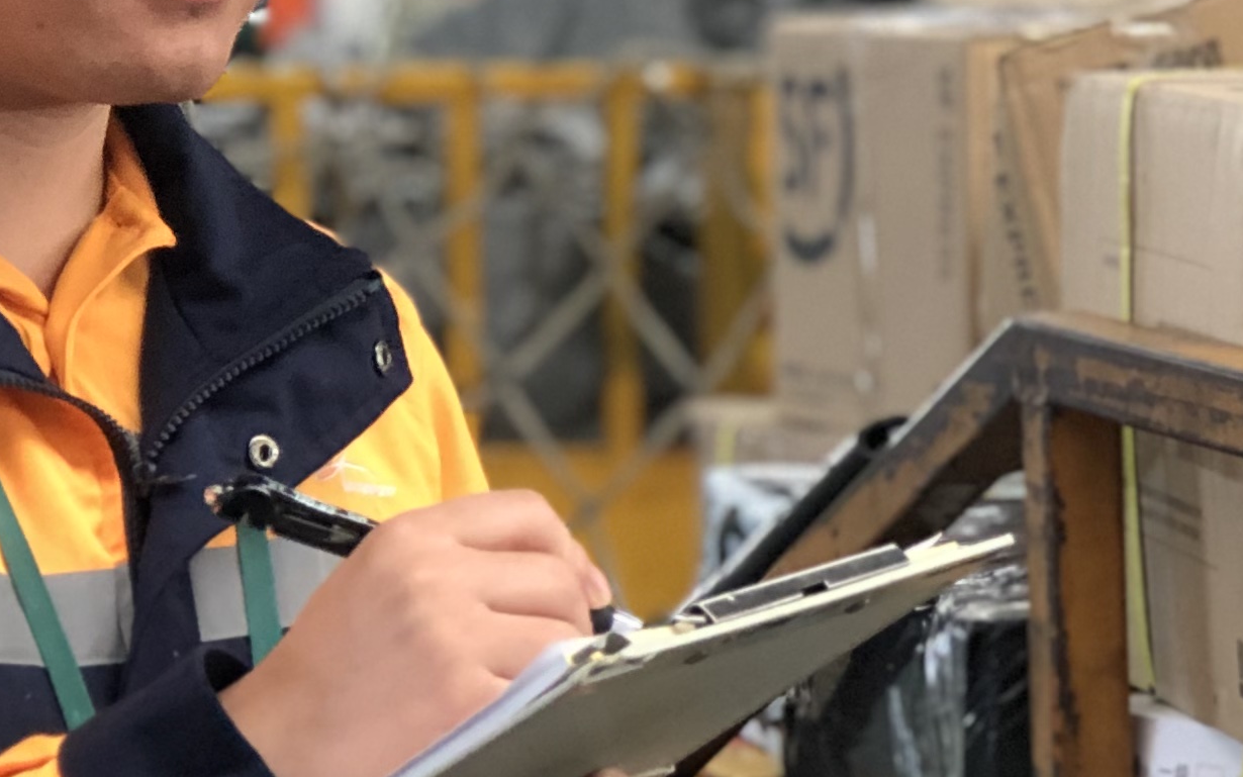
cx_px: 1027
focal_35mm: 198
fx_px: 6708
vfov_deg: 6.6
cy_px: 510
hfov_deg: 10.5
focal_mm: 6.6
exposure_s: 1/30
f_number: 2.8
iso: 125
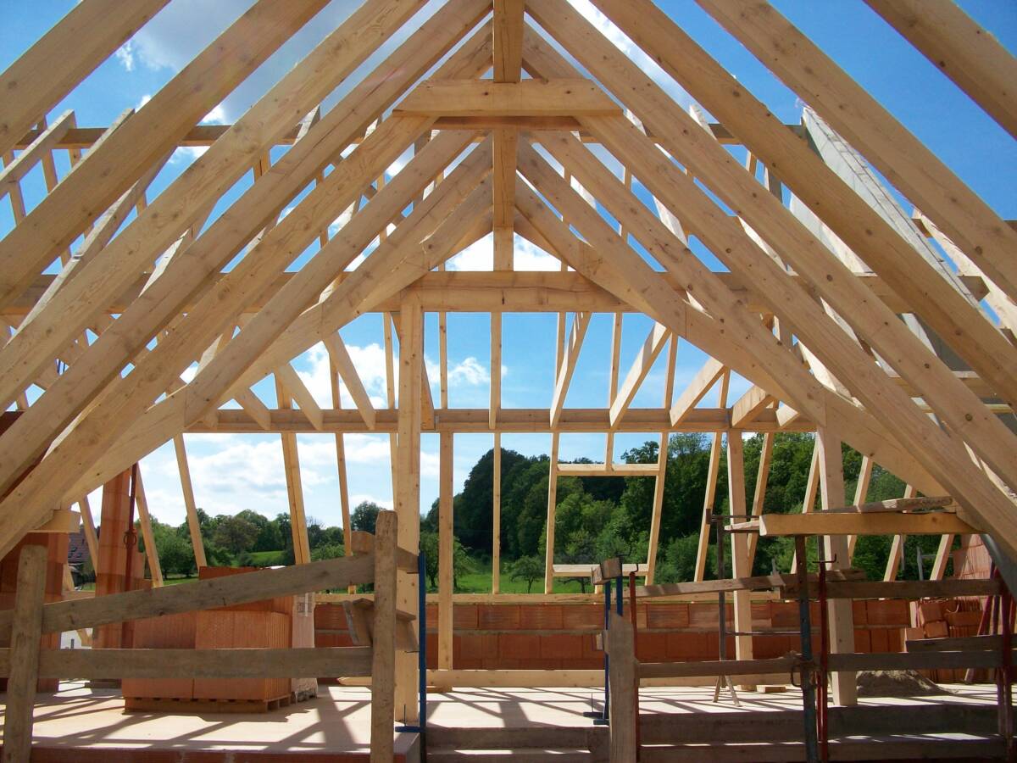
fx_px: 999
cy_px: 382
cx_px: 508
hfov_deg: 54.0
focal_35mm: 34
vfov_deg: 41.8
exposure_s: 1/490
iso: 80
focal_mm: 5.7
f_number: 5.5
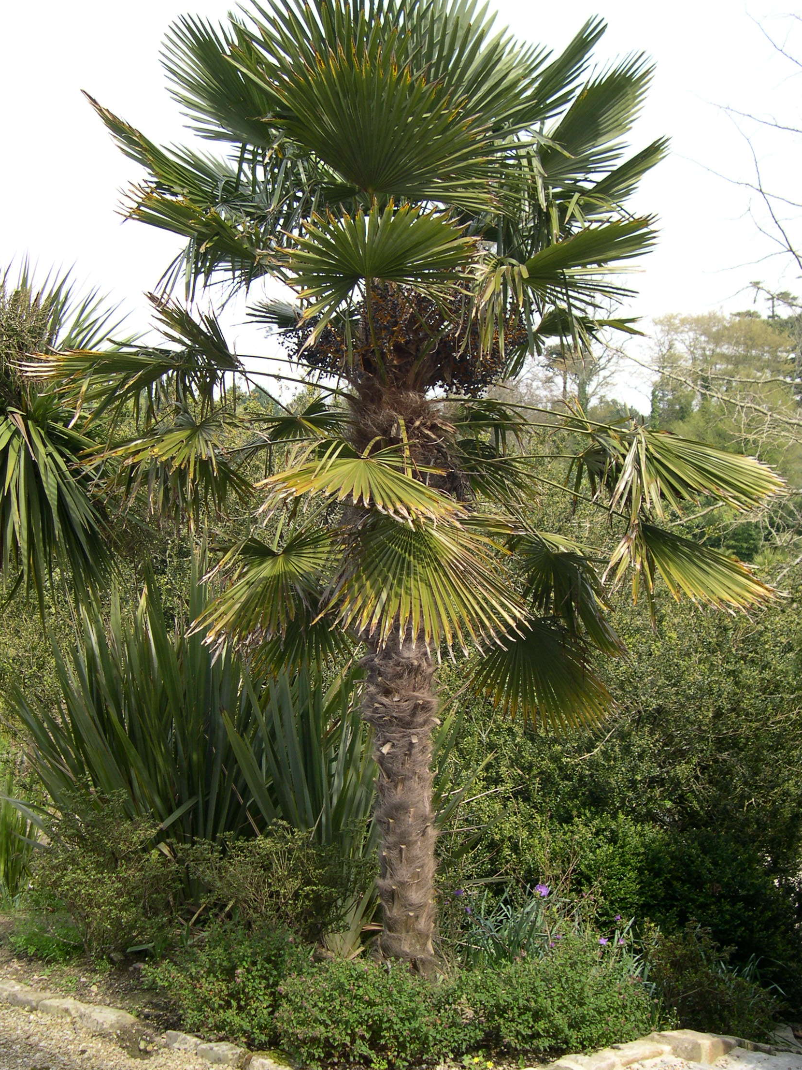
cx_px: 409
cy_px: 523
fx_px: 1205
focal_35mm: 39
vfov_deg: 47.9
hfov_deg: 36.8
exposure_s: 1/492
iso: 100
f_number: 2.8
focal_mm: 8
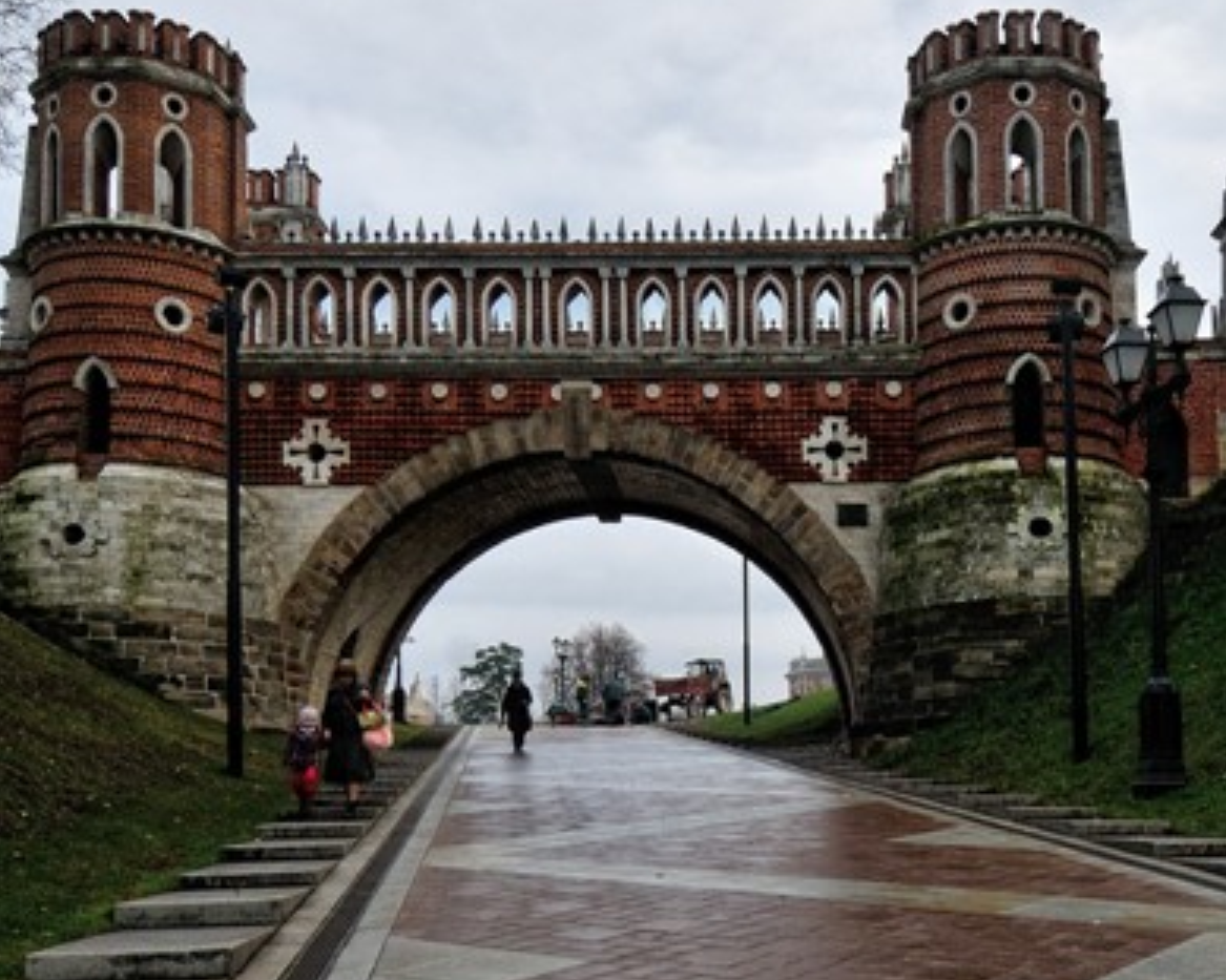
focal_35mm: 39
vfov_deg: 37.6
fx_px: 1415
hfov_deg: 46.5
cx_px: 760
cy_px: 695
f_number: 9
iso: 200
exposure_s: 1/160
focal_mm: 12
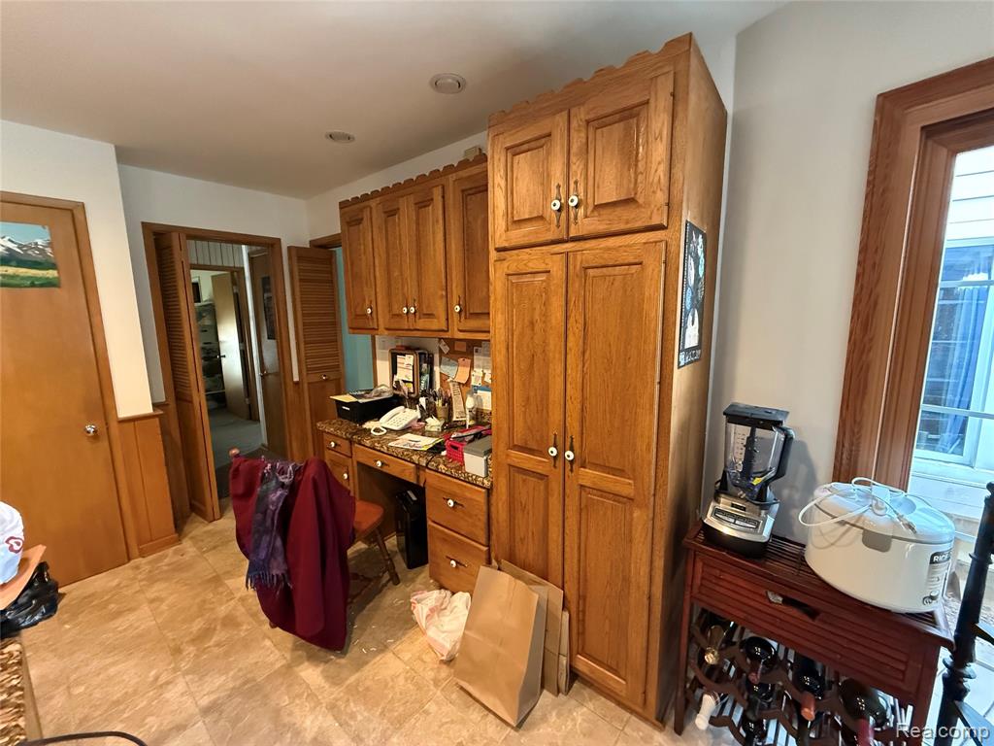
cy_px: 373
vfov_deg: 85.7
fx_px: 402
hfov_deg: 102.1
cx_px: 497
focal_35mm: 14
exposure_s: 1/60
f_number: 2.2
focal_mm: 2.22
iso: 1000
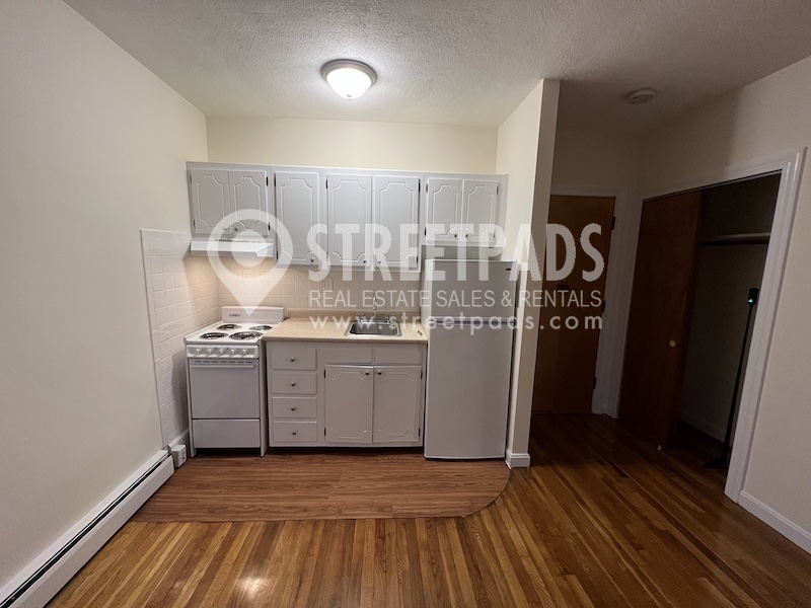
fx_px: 305
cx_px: 406
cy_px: 304
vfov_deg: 89.9
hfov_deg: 106.2
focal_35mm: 13
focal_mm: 1.57
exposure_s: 1/60
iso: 250
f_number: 1.8
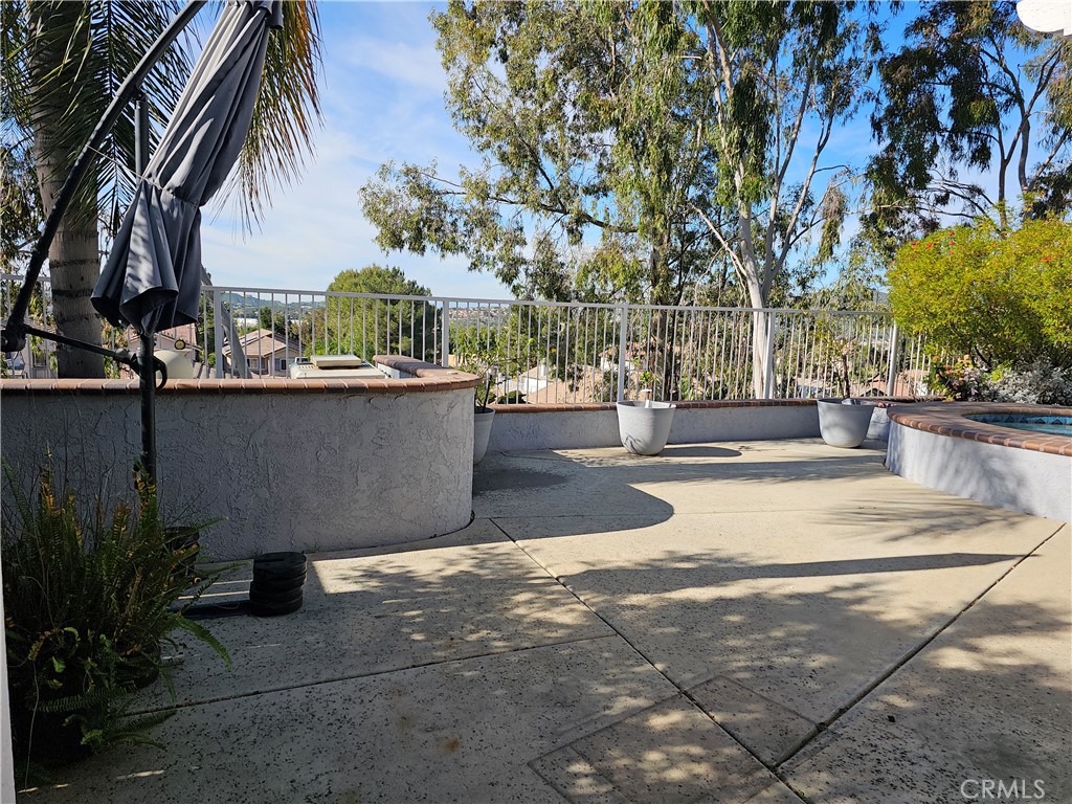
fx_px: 712
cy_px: 402
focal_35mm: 23
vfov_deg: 58.9
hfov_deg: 73.9
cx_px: 536
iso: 10
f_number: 1.7
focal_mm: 6.3
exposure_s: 1/599
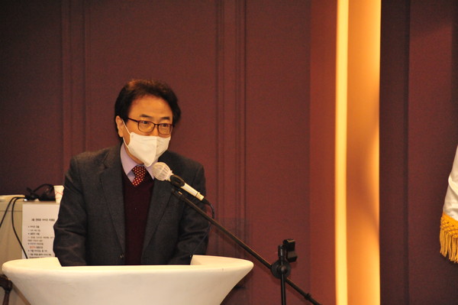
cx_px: 229
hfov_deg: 13.3
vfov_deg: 8.8
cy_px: 152
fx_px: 1970
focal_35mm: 155
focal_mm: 155
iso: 6400
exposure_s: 1/125
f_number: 6
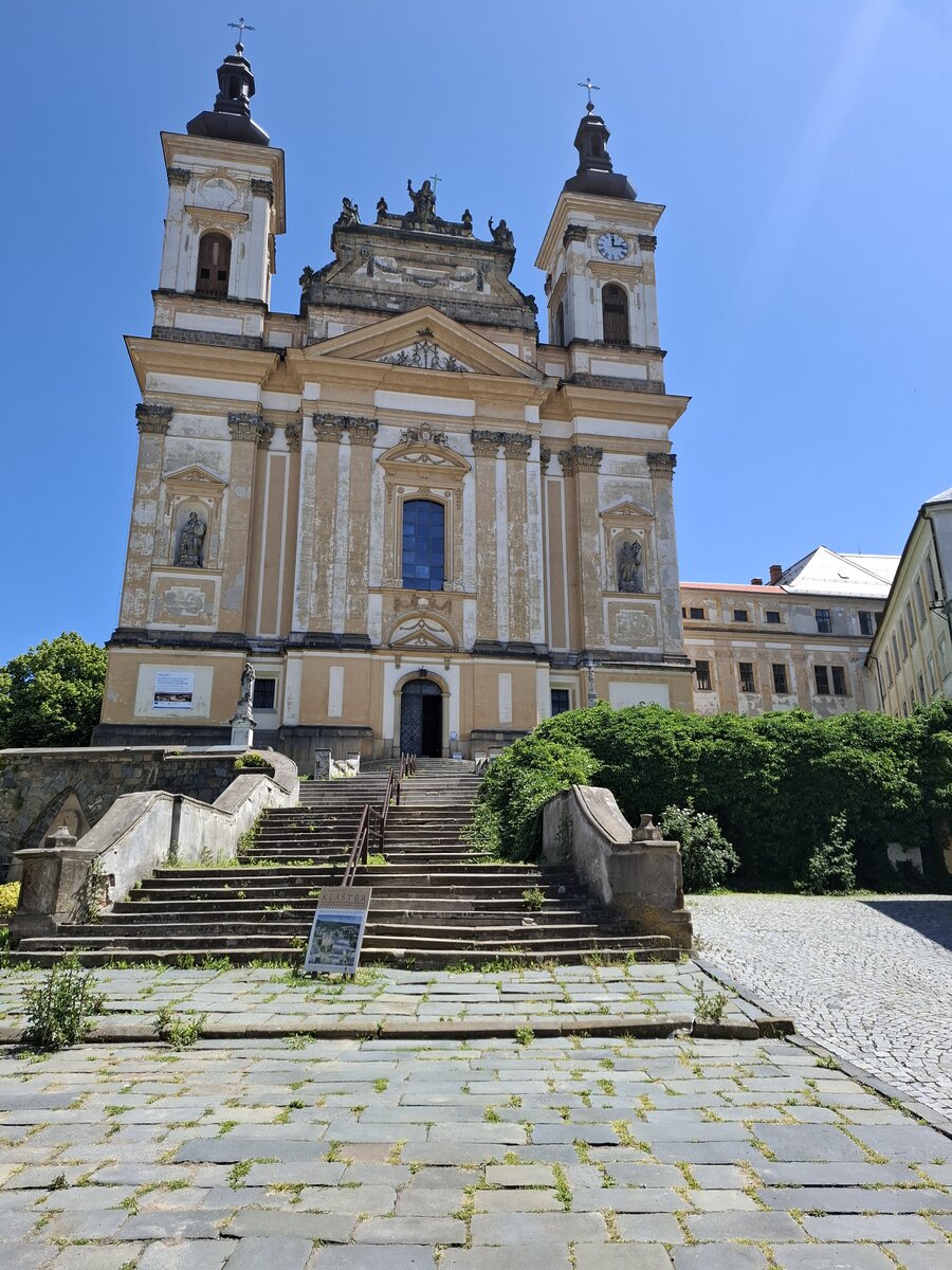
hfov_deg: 58.9
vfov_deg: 73.9
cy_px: 635
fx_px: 843
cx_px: 476
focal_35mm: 23
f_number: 1.8
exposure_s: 1/1258
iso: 50
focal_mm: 5.54
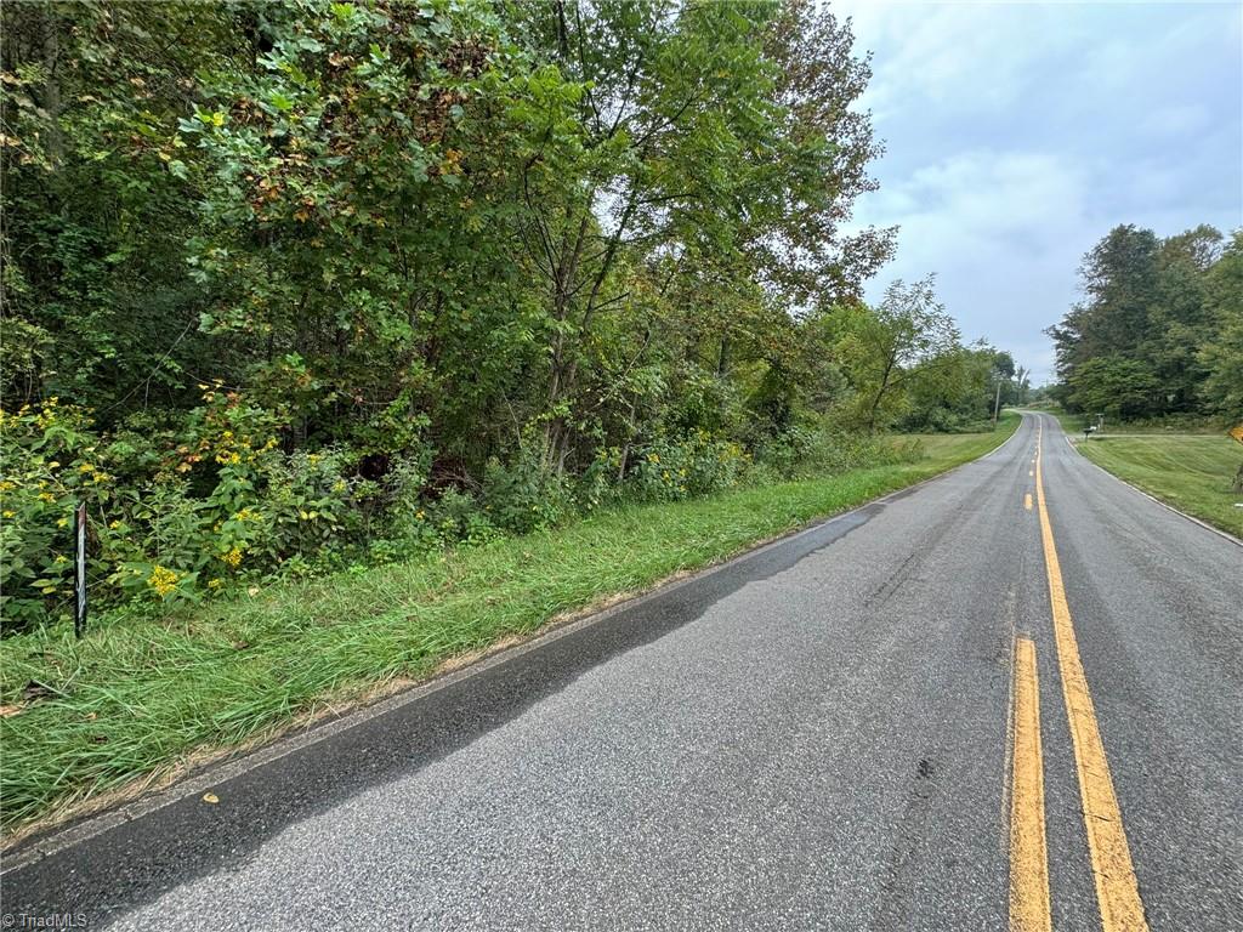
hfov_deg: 102.1
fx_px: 503
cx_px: 622
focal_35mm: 14
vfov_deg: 85.7
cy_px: 466
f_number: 2.2
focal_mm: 2.22
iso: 100
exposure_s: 1/99
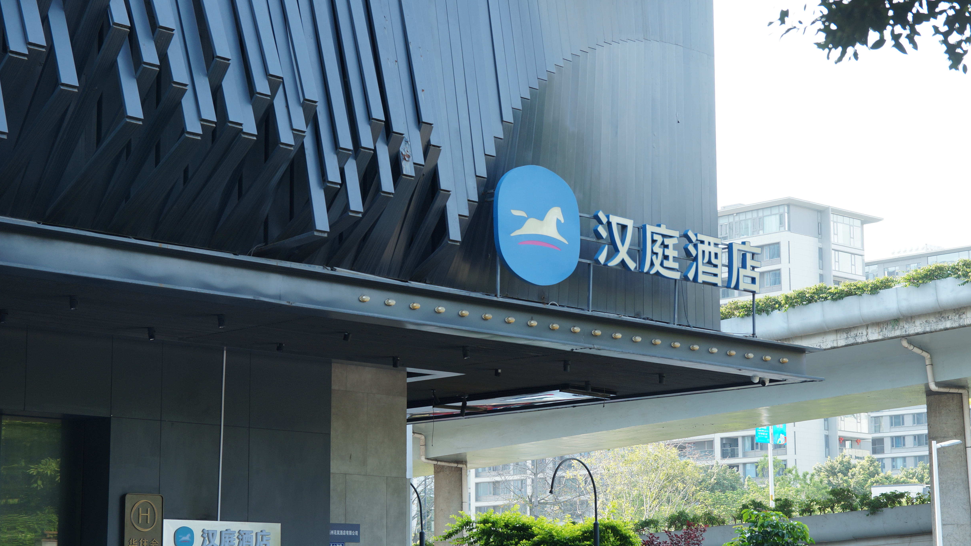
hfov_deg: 26.8
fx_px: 2034
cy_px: 295
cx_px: 487
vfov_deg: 15.3
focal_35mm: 79
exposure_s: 1/100
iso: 100
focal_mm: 50
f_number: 4
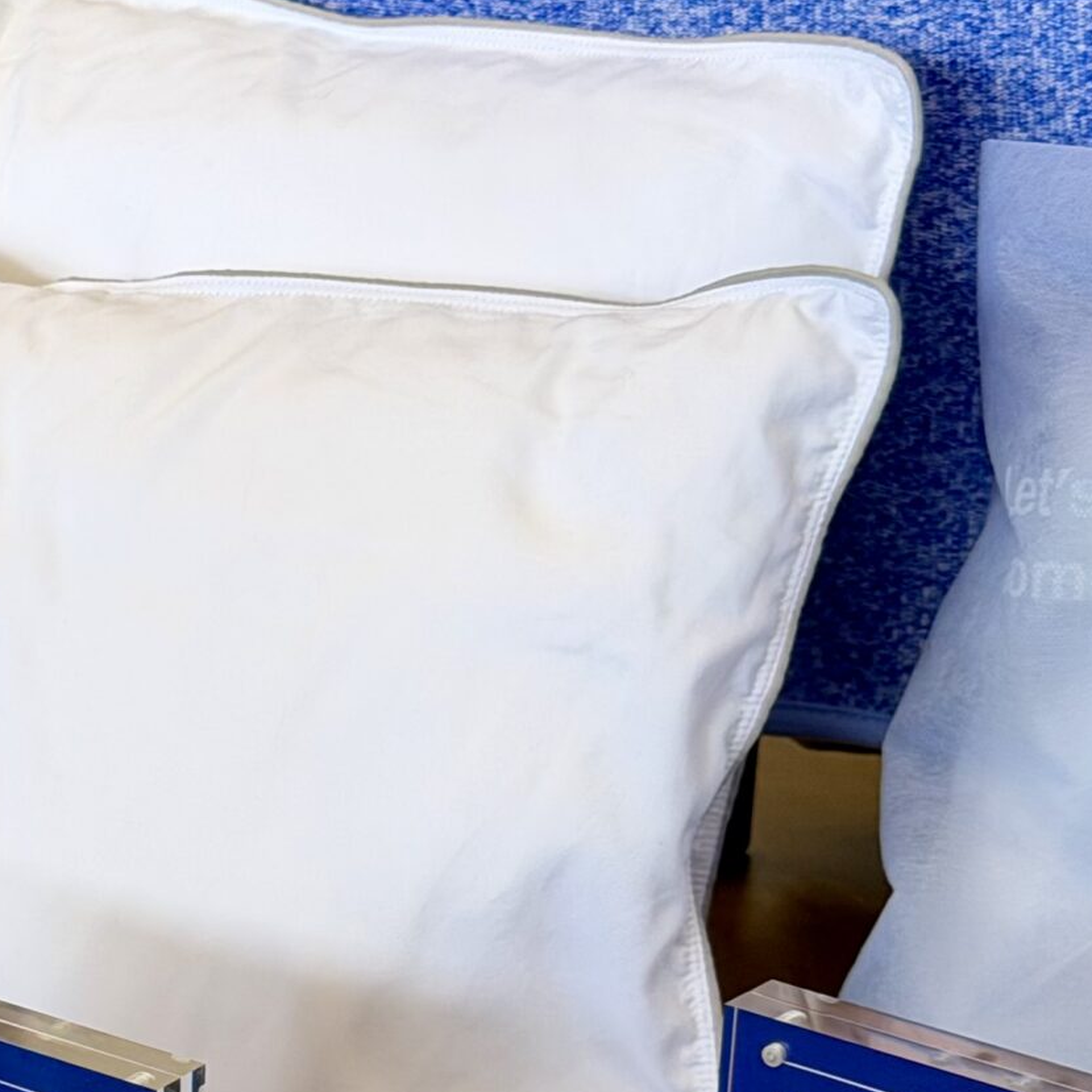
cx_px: -433
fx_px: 4675
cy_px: 1133
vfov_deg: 13.1
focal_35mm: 131
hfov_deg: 12.8
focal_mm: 6.76
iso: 50
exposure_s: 1/120
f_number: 1.78
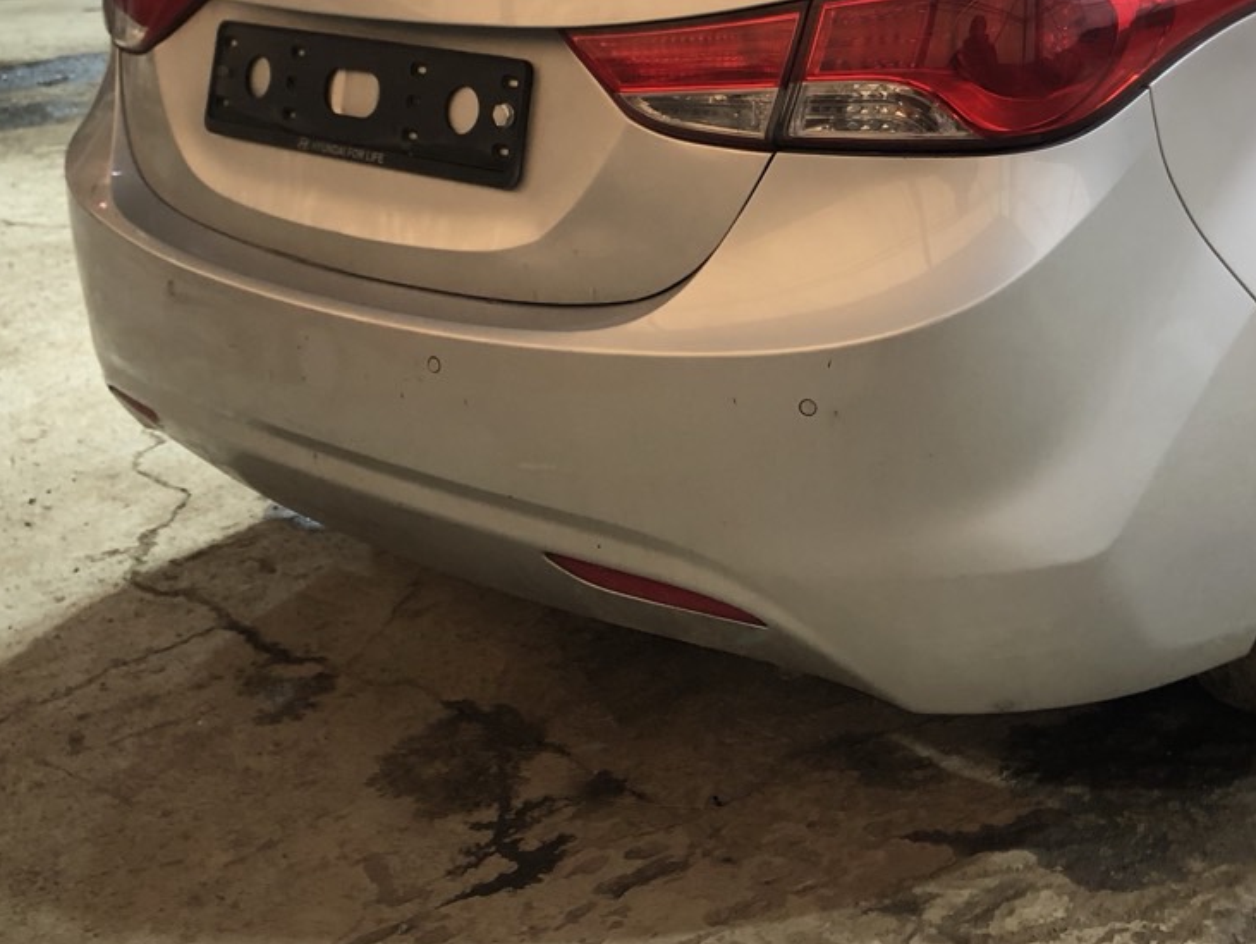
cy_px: 191
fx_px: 1779
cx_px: 930
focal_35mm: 49
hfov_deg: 38.0
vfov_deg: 29.1
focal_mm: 3.99
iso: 32
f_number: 1.8
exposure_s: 1/30
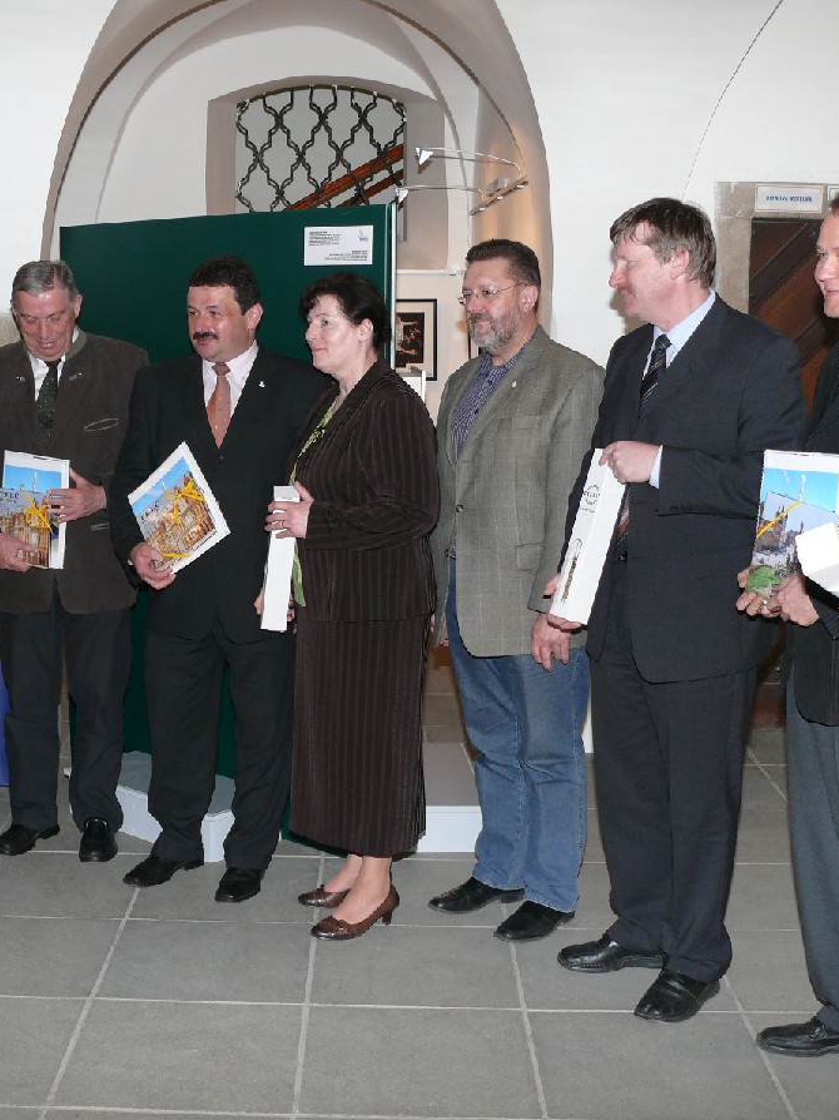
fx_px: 1520
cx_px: 317
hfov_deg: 30.7
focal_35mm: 47
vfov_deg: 40.4
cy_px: 561
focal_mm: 7.4
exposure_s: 1/60
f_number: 2.8
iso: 100
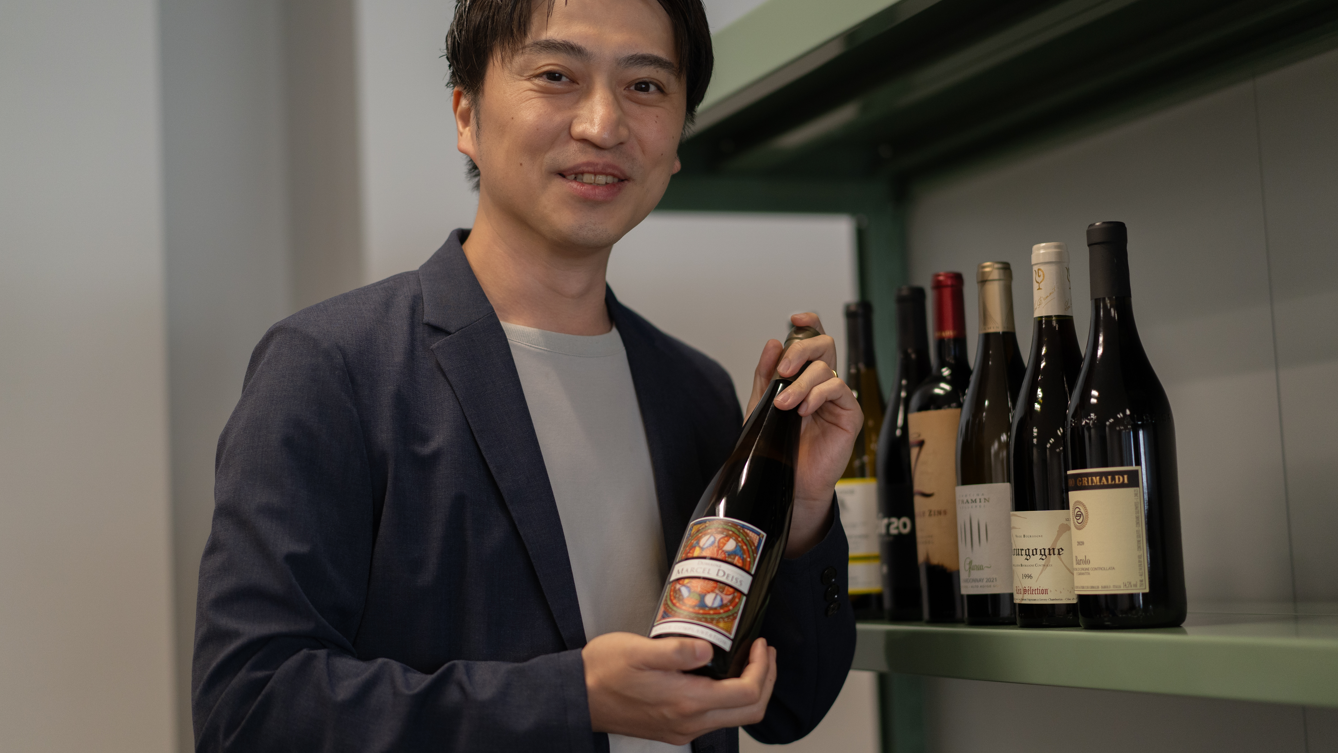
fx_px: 2058
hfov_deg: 36.0
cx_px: 670
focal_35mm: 58
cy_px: 382
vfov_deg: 20.7
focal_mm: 55
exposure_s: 1/320
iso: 800
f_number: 1.8
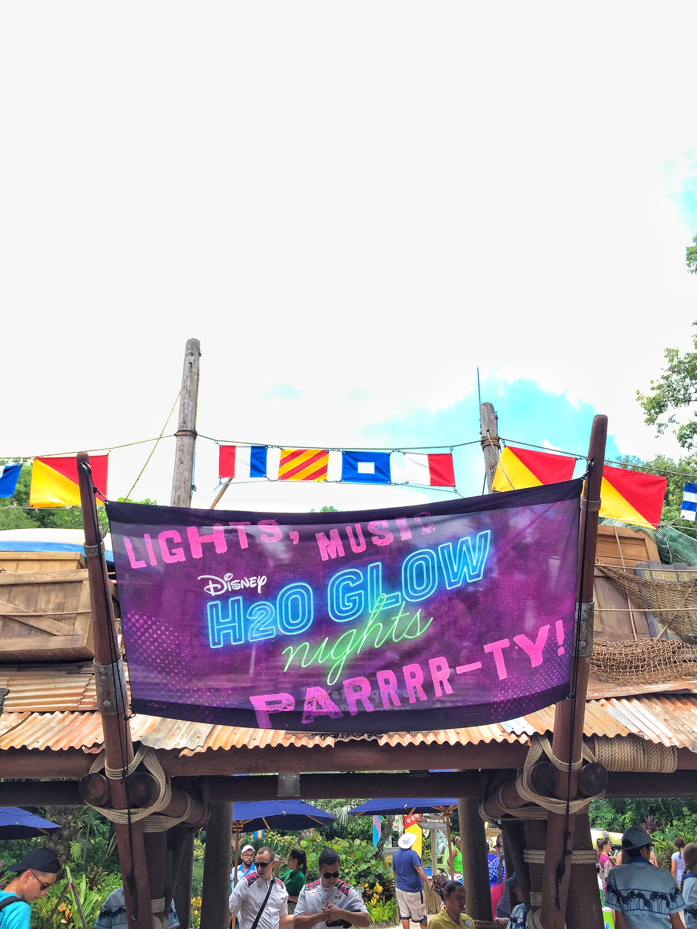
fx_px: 779
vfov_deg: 61.7
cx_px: 348
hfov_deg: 48.2
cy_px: 464
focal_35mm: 29
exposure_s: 1/421
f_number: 2.2
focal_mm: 4.15
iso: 32
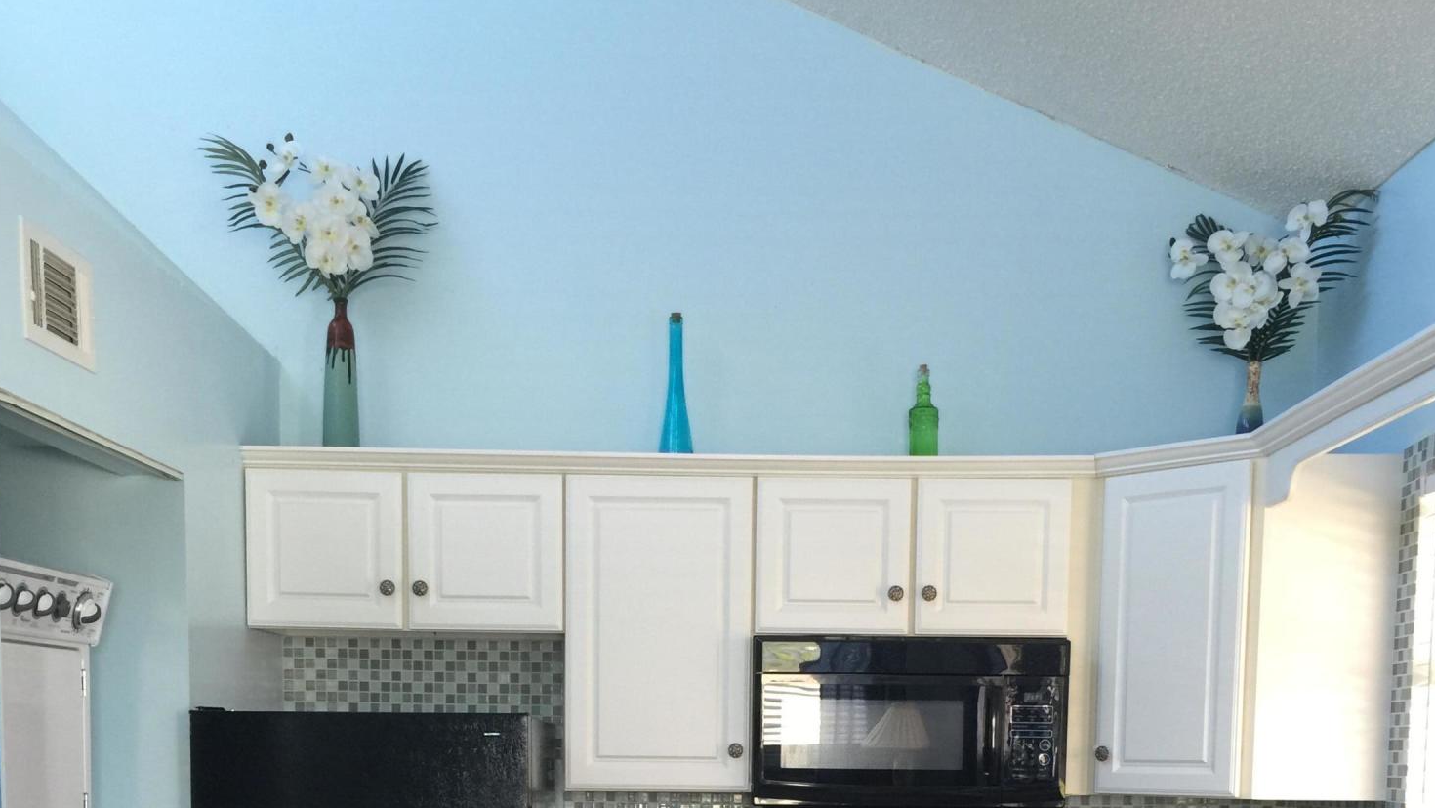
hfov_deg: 47.4
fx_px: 1636
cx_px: 718
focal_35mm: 43
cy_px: 911
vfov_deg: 25.5
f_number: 2.2
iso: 32
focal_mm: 4.15
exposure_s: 1/15
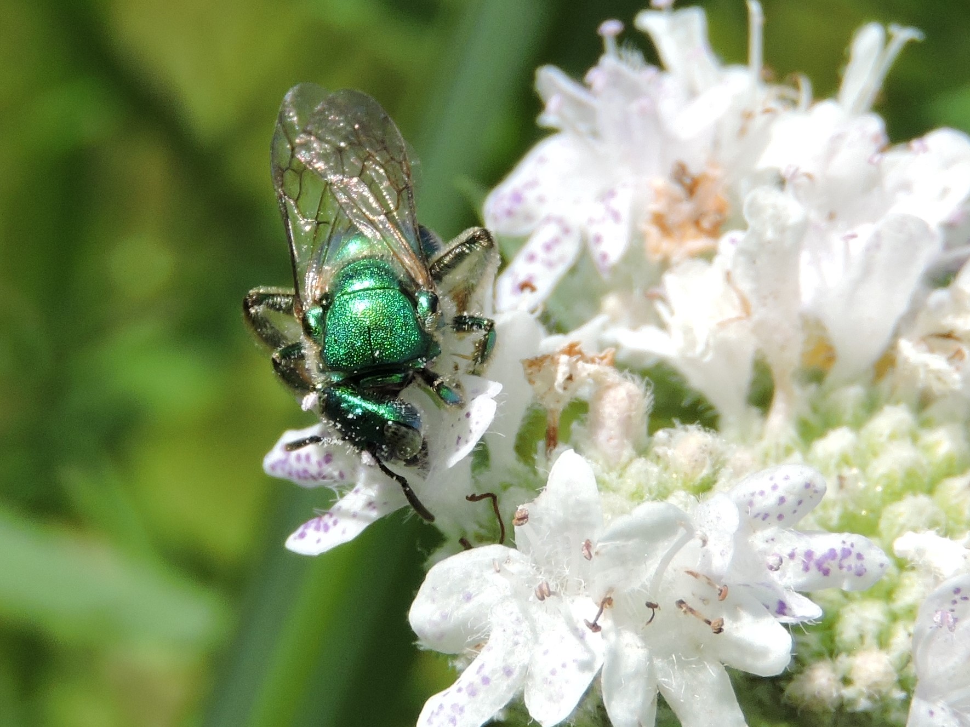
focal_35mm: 105
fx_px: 2942
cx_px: 485
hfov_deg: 18.7
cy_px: 364
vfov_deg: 14.1
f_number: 4.8
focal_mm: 18.8
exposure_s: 1/640
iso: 100
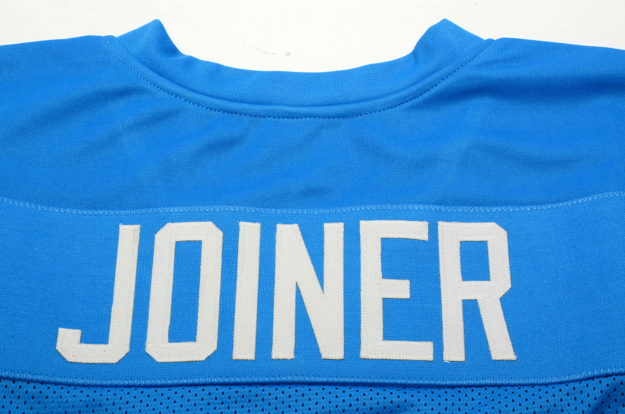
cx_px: 312
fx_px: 1611
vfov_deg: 14.6
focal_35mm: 93
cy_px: 207
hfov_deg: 22.0
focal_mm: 62
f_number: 22
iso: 200
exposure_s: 1/160
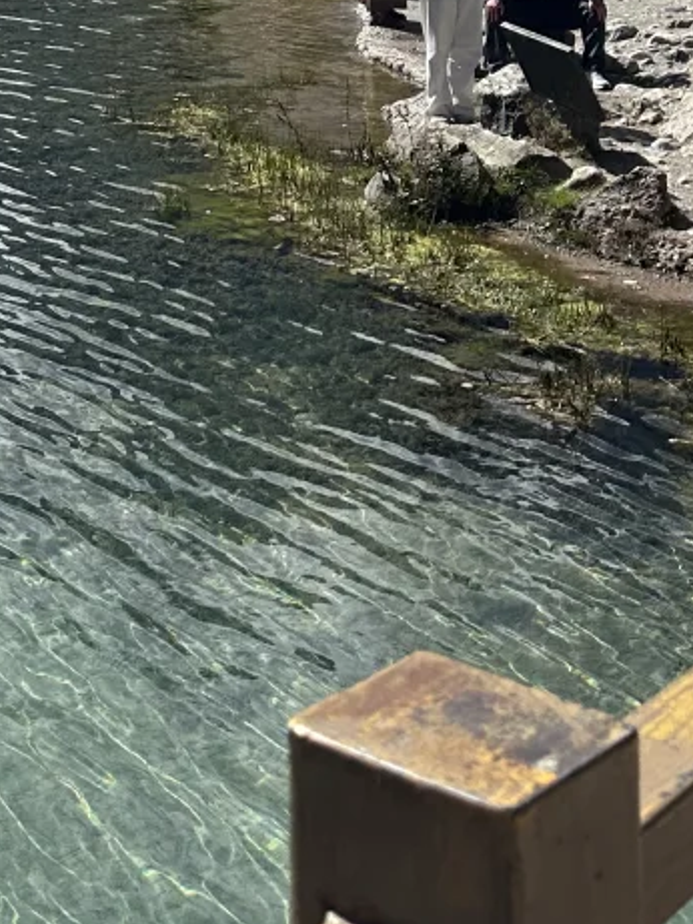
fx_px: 2001
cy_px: -303
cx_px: -132
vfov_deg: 22.9
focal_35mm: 75
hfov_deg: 18.6
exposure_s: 1/7576
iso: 80
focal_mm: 6.86
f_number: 1.78
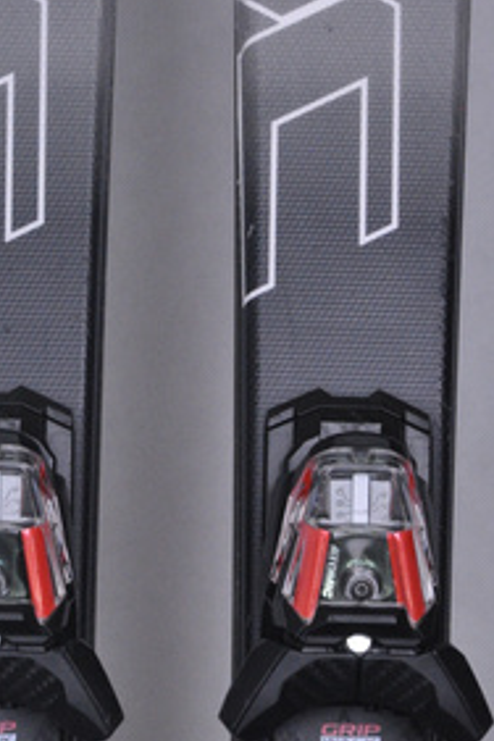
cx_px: 172
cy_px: 197
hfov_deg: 5.5
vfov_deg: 8.2
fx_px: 5162
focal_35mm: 251
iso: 3200
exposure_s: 1/125
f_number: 9.5
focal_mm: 105
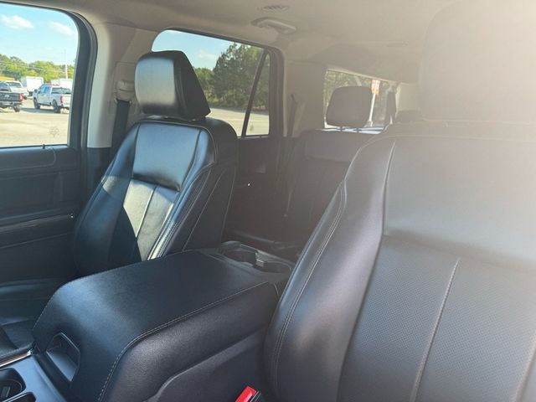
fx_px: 372
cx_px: 268
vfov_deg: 56.8
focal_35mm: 24
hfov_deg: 71.6
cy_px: 201
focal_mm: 6.76
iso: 64
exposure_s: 1/142
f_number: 1.78
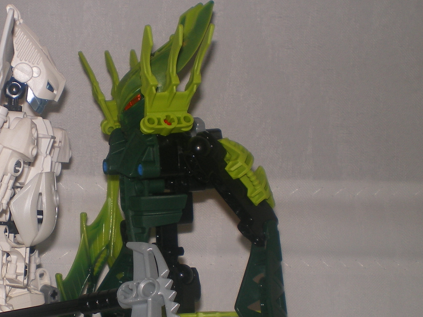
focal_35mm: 70
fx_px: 855
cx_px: 61
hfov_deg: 27.0
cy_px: 174
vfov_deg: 21.0
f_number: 4.6
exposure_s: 1/30
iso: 64
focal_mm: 6.3
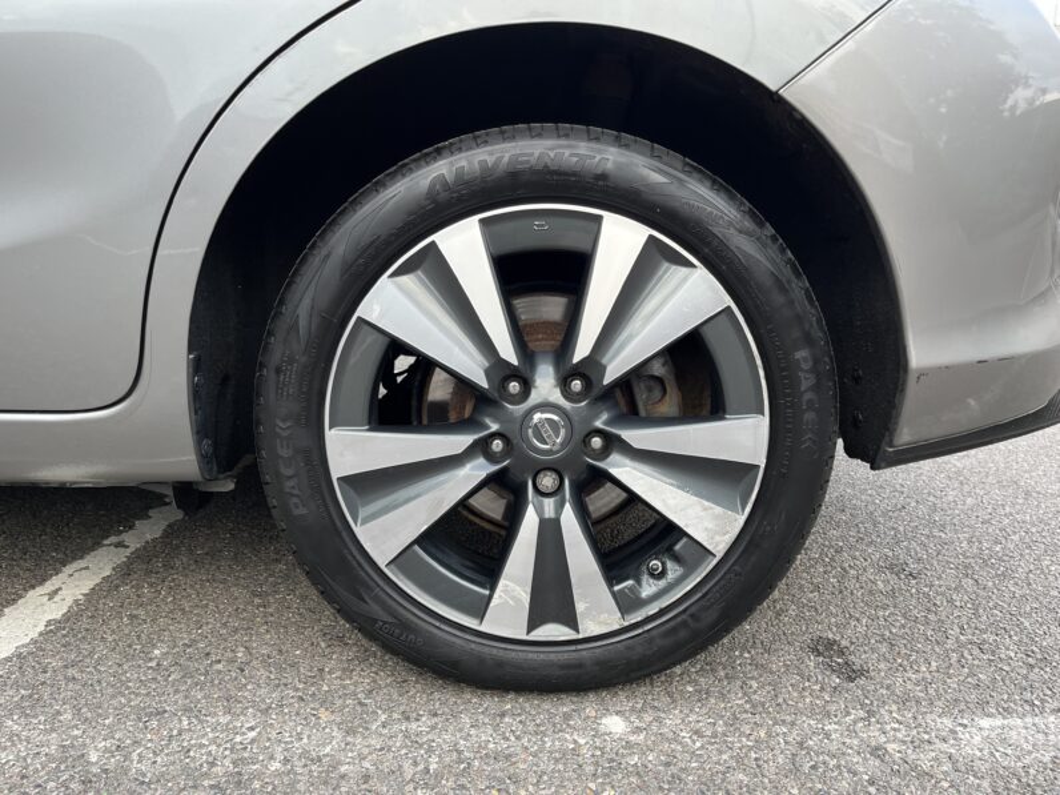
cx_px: 530
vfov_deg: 53.1
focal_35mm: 26
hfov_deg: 67.3
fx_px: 796
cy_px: 398
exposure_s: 1/121
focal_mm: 5.1
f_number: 1.6
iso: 100
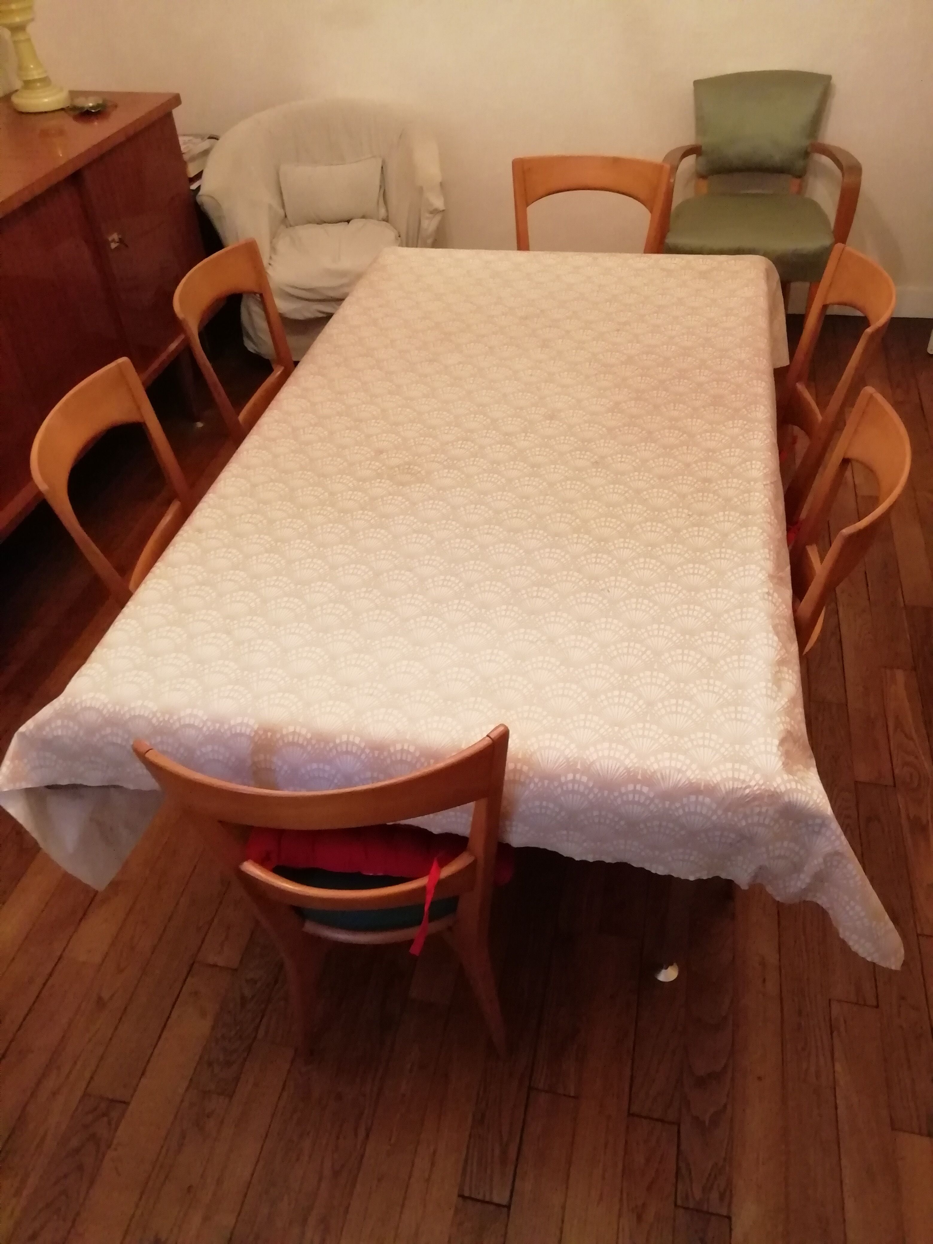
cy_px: 622
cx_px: 466
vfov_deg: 67.3
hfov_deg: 53.1
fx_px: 934
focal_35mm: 26
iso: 640
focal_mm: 3.21
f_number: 2.2
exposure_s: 1/16.7
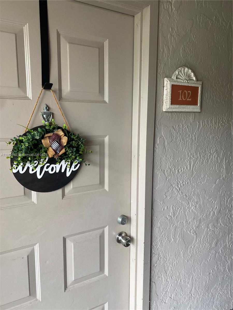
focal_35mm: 26
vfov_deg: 67.3
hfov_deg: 53.1
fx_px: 233
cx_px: 116
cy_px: 155
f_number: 1.8
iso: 80
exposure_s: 1/121
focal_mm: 4.25
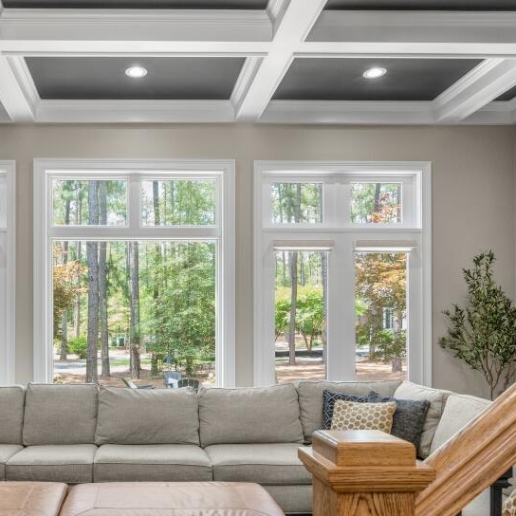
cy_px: 322
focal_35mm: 32
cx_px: 139
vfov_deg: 50.6
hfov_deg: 49.4
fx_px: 540
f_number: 8
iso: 500
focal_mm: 16
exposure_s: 1/25
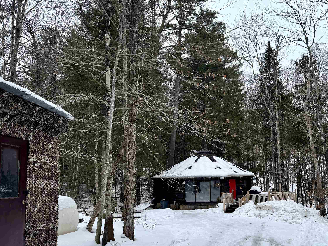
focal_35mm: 33
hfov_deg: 54.3
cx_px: 218
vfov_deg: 42.8
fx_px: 313
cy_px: 142
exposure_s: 1/1637
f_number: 1.78
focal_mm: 6.76
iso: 80
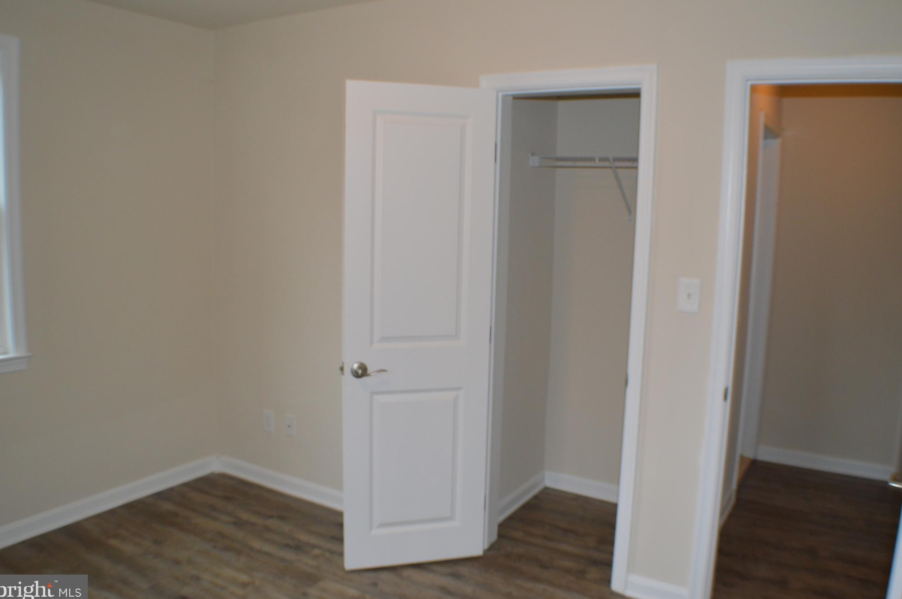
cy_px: 300
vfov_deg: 35.9
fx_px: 926
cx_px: 451
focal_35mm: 37
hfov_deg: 51.9
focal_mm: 24
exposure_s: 1/60
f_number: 4
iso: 640
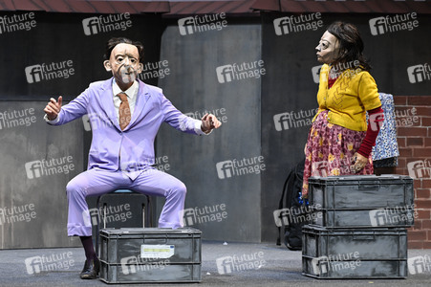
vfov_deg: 6.9
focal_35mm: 200
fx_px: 2393
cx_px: 216
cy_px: 144
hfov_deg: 10.3
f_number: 5.6
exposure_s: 1/250
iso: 6400
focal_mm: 200
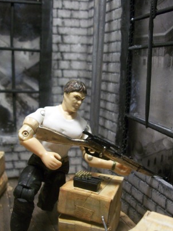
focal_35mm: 40
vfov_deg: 46.8
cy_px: 117
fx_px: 267
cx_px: 80
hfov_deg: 35.9
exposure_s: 1/30
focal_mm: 5.7
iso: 160
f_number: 2.9
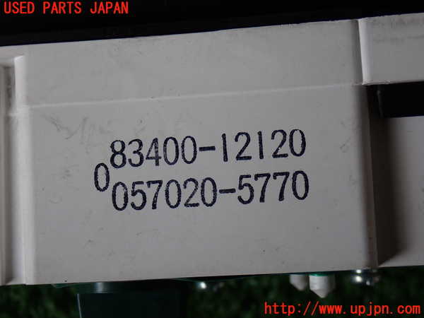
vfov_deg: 23.7
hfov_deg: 31.2
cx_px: 212
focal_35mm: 62
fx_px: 759
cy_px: 159
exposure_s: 1/80
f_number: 3.6
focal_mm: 11.09
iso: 200
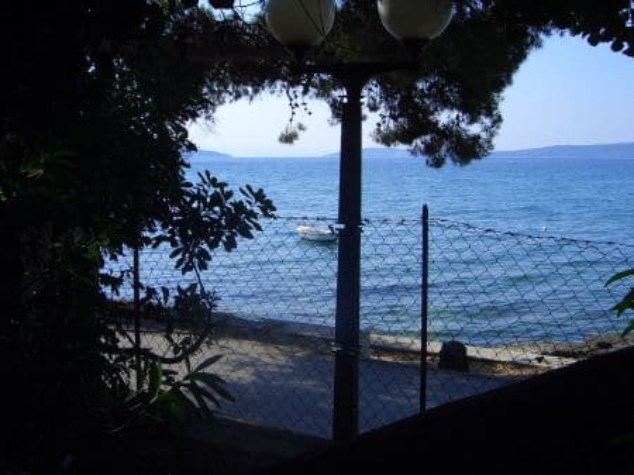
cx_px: 317
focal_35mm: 39
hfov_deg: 47.9
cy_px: 238
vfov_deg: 36.8
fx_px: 714
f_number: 4.8
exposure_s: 1/500
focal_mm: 8
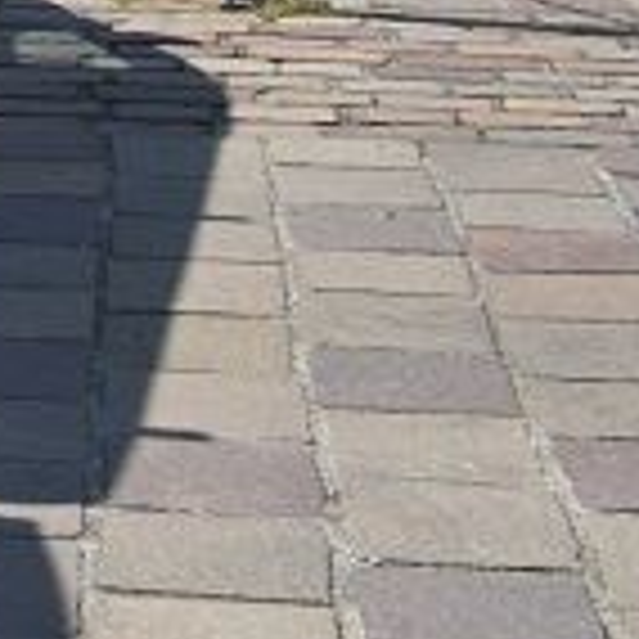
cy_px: -634
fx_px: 3446
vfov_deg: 9.8
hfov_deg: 8.3
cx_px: -1508
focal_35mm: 165
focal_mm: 18
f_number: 10
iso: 100
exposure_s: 1/200
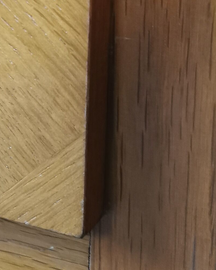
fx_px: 767
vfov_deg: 19.9
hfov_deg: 15.0
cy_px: 99
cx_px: -100
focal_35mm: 96
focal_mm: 5.56
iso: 400
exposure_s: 1/40
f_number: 1.6
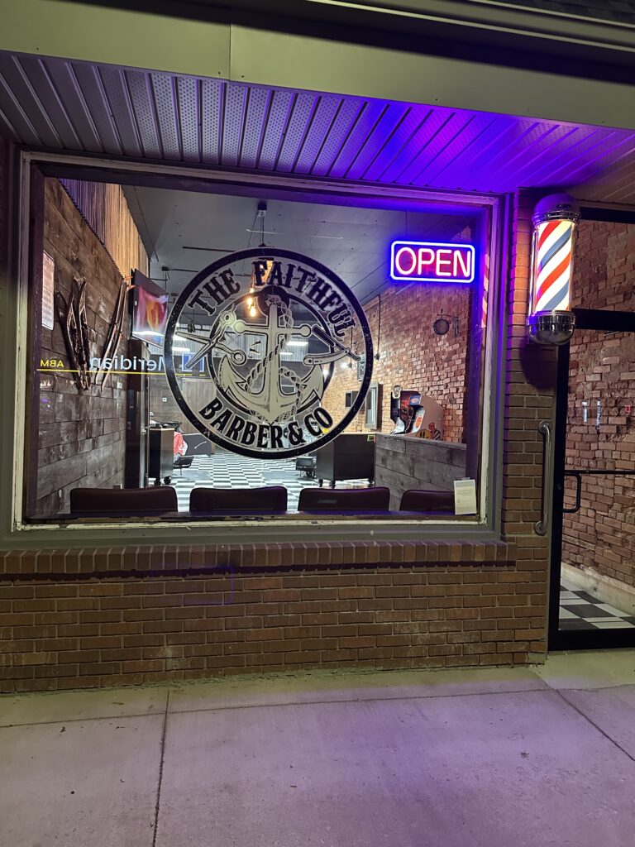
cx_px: 318
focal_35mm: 24
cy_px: 424
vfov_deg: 71.6
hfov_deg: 56.8
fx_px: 587
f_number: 1.78
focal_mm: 6.86
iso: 800
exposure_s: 1/40
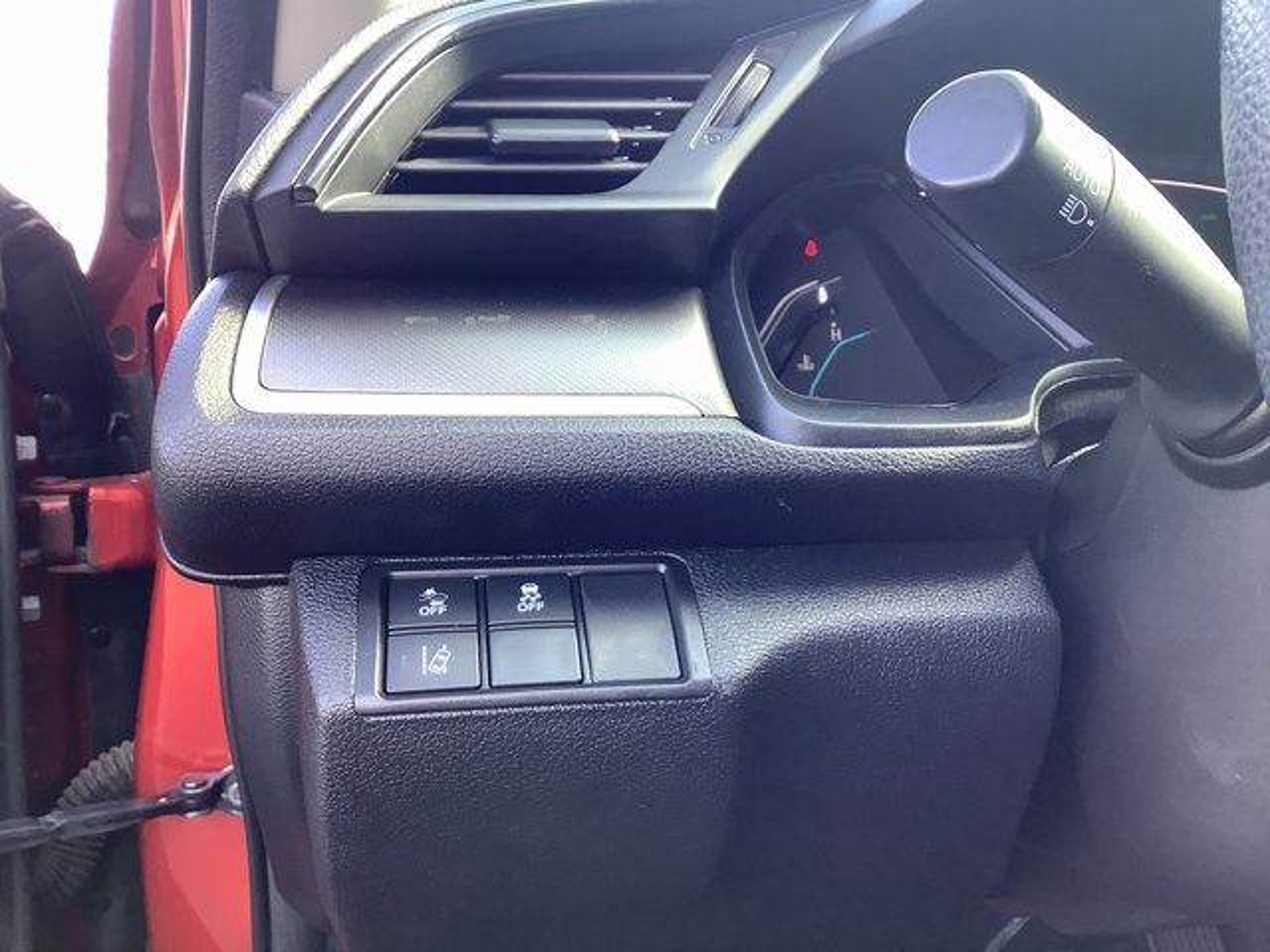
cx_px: 635
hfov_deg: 58.4
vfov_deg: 45.4
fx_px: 1137
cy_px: 476
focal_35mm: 31
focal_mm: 3.3
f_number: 2.4
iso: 64
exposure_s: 1/60
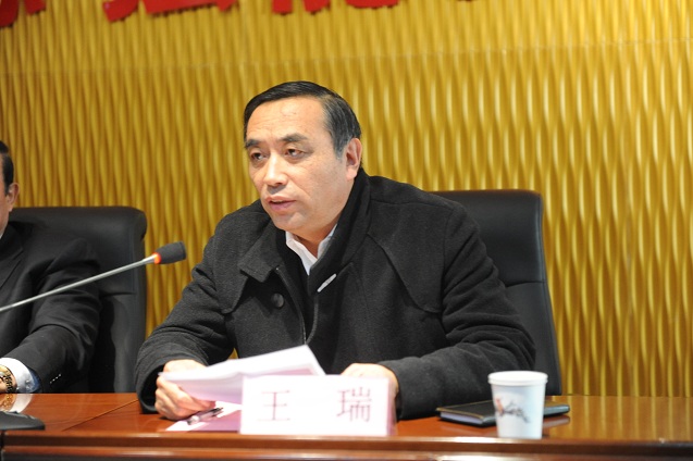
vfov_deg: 19.4
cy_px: 230
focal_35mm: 70
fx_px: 1347
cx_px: 346
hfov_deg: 28.9
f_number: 3.2
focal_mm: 70
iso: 3200
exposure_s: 1/50
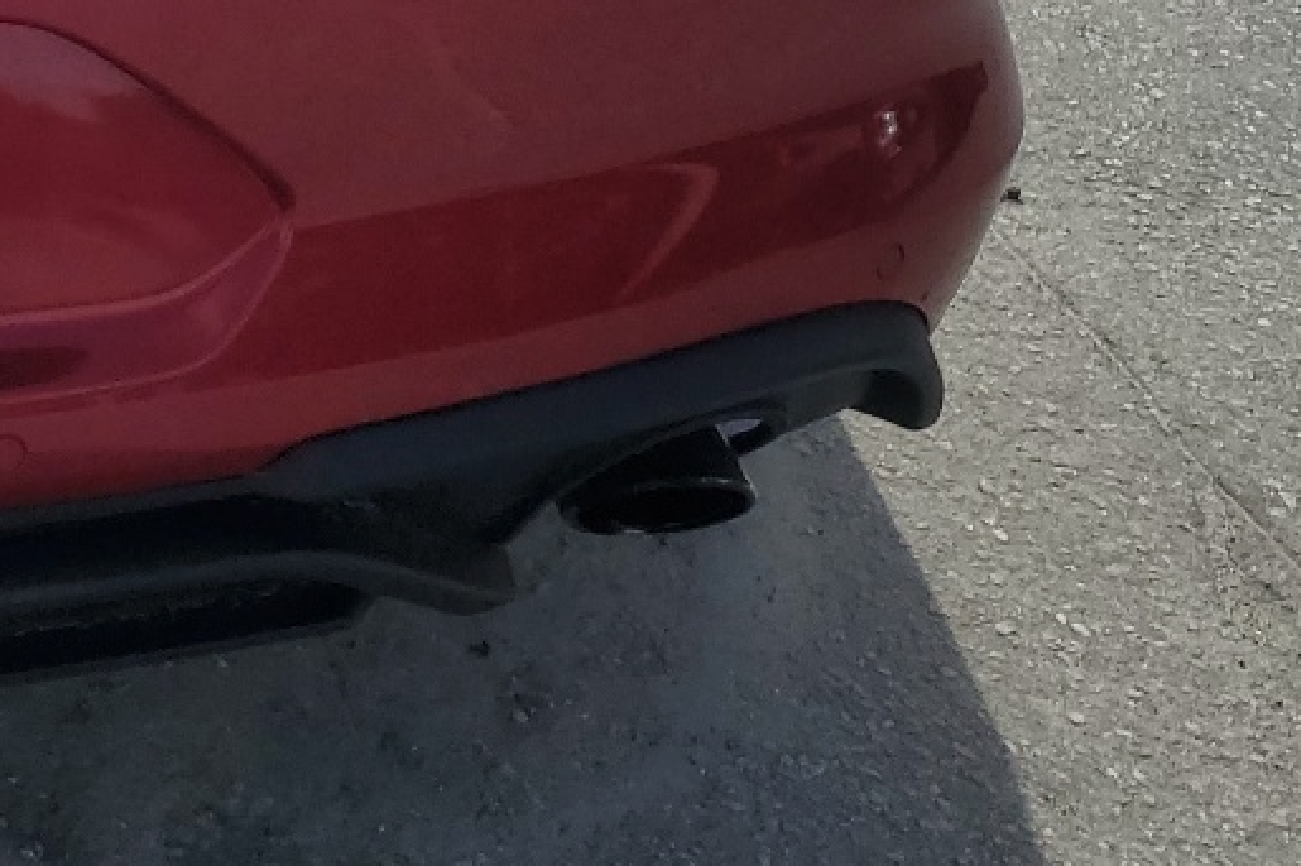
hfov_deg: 21.1
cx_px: -553
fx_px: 3035
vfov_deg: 14.6
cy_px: -606
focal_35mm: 84
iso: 50
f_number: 1.5
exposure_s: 1/5000
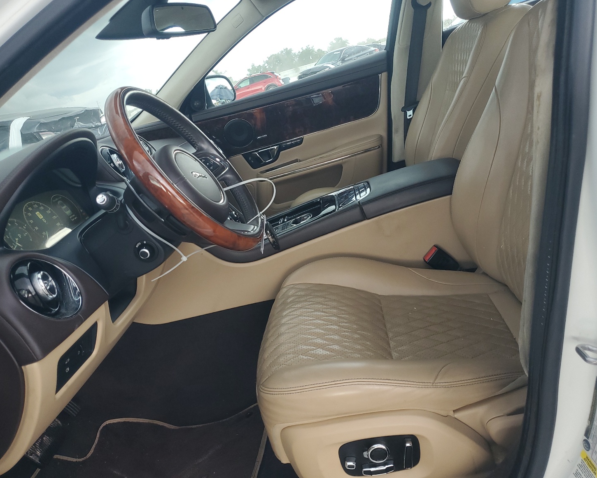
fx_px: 495
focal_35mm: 28
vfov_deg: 51.5
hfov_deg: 62.2
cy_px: 235
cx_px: 317
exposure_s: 1/120
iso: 72
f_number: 1.5
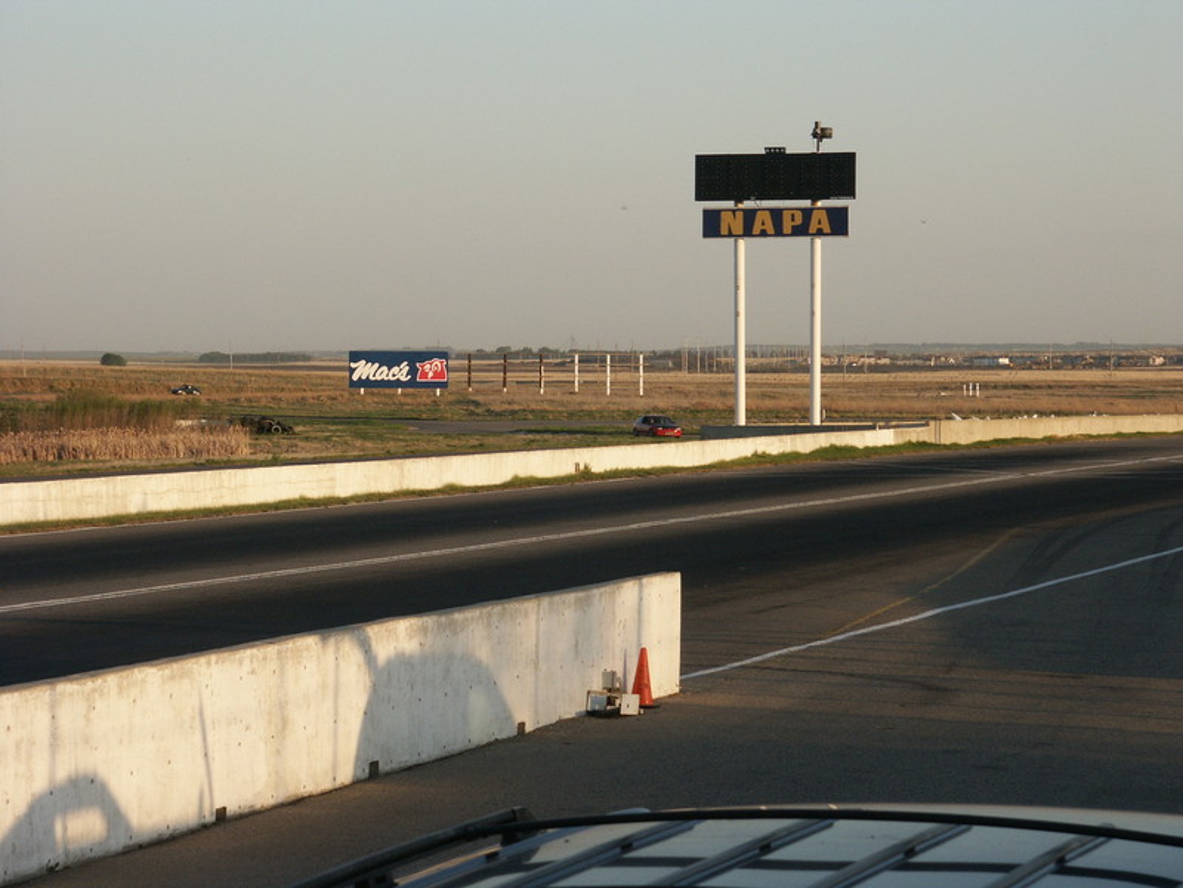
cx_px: 592
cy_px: 444
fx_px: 5297
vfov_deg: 9.6
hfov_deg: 12.7
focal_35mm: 155
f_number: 8
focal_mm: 39.24
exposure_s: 1/125
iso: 100
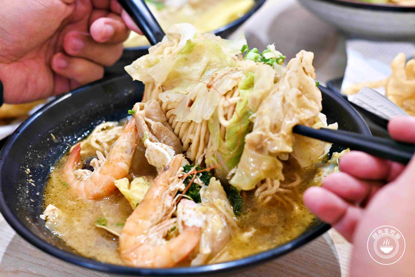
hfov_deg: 27.0
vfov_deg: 18.2
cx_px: 208
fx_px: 865
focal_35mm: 75
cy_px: 138
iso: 4000
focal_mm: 50
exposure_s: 1/160
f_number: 3.2
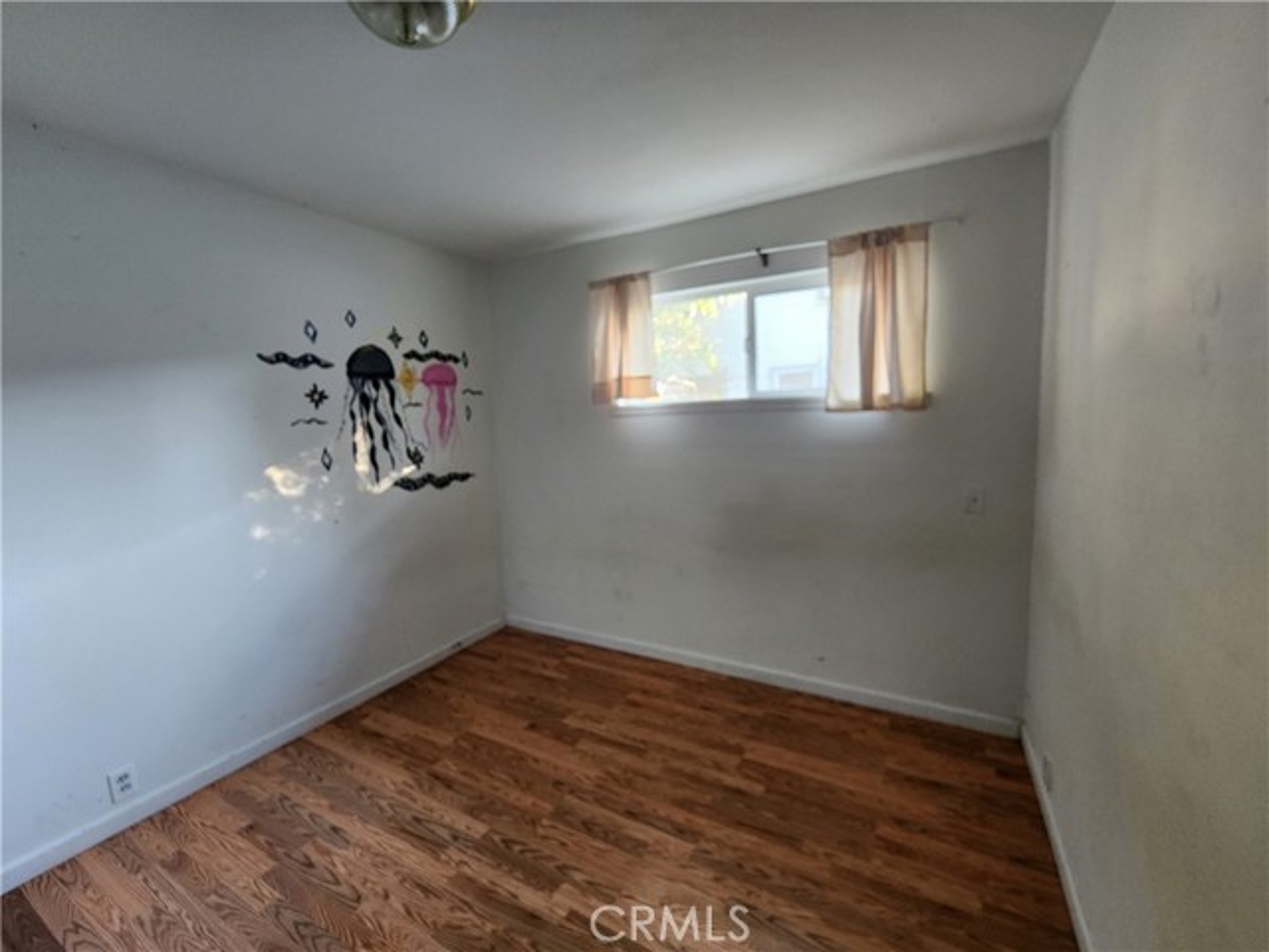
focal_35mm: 13
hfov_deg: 106.2
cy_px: 476
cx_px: 634
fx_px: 477
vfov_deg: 89.9
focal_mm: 2.2
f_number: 2.2
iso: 400
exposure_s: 1/30
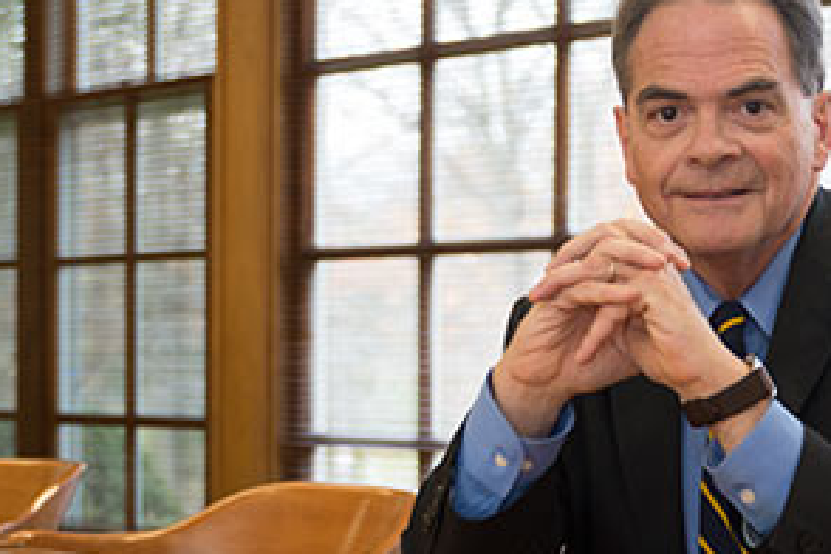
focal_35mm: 75
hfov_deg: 25.9
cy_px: 335
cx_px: 783
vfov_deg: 18.2
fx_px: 1731
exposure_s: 1/90
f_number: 2.8
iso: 200
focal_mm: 38
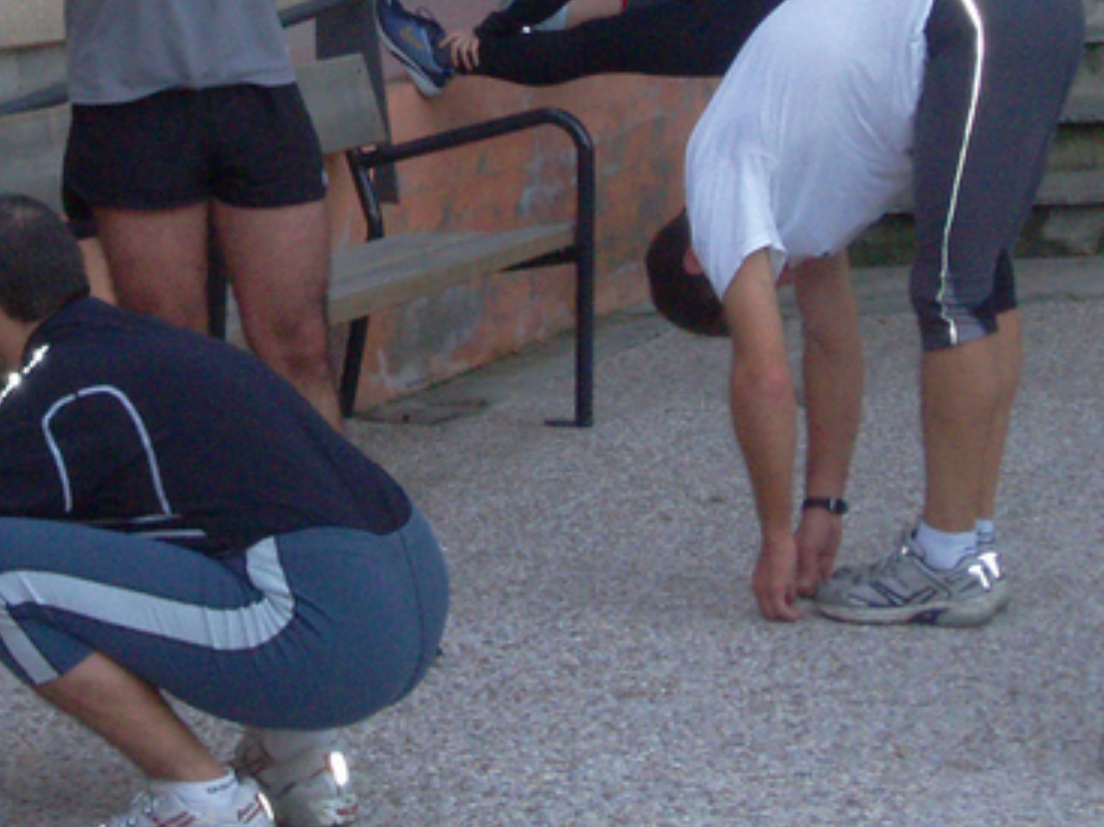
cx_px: 214
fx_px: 4145
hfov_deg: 15.1
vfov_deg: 11.3
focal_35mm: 130
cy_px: 36
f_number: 4.1
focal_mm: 8.46
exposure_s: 1/50
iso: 250
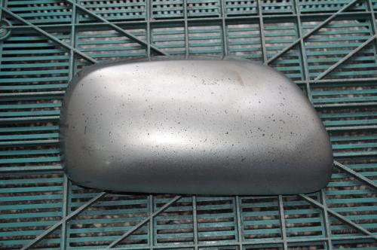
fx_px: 502
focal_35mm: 48
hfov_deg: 41.2
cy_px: 125
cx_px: 188
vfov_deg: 28.0
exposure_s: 1/60
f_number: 4.8
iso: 450
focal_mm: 32
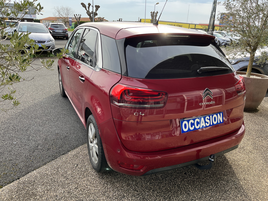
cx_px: 134
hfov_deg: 67.3
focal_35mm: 26
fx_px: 201
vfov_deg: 53.1
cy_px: 100
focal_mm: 5.1
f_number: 1.6
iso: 50
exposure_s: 1/369
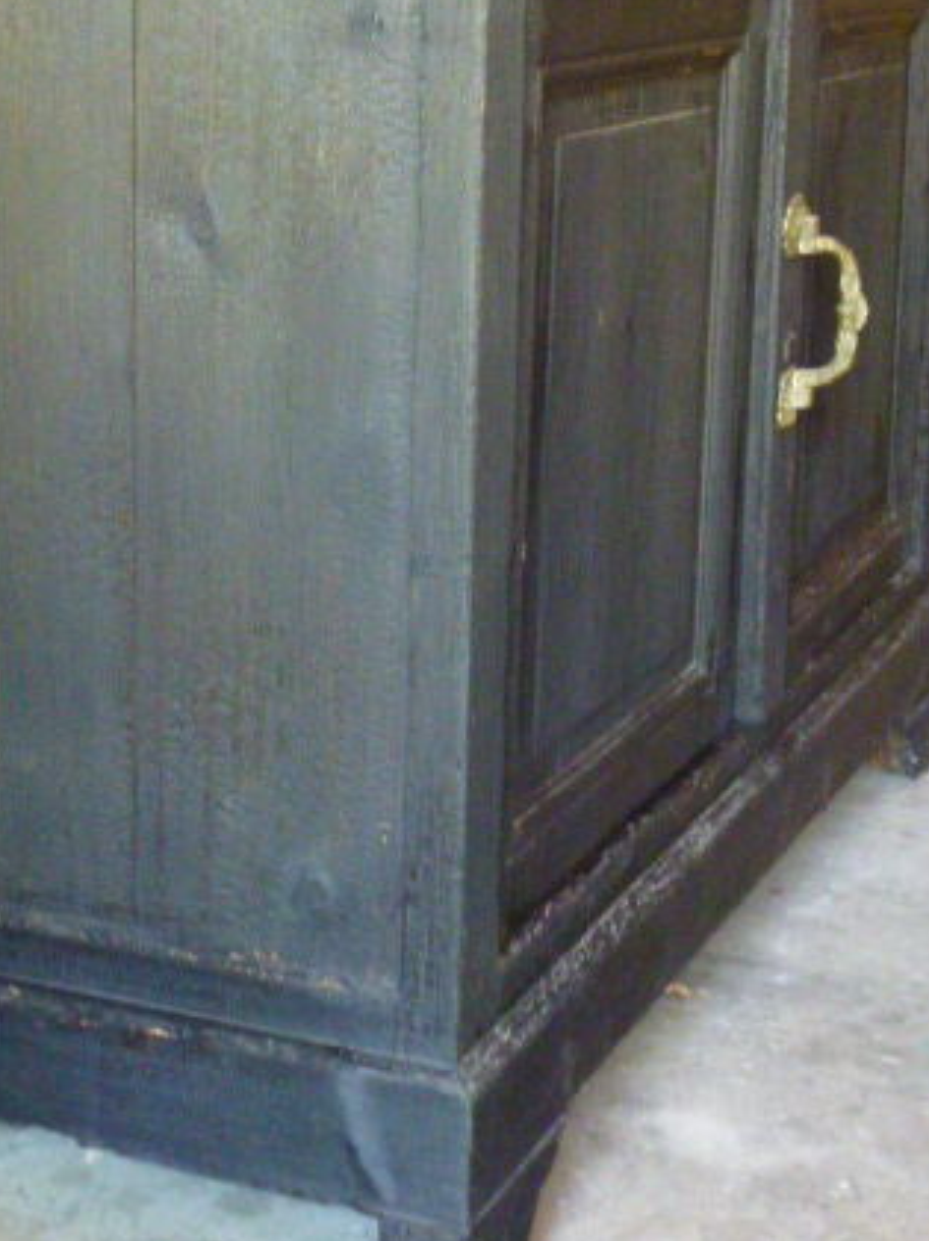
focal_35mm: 70
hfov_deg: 20.9
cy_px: 457
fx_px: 2509
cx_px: 268
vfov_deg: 27.7
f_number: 4
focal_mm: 8
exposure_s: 1/15
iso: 1000
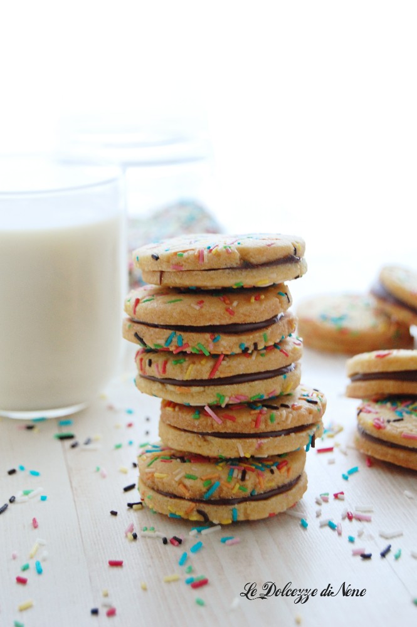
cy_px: 314
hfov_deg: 16.5
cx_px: 208
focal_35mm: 82
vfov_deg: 24.6
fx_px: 1436
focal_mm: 55
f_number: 5.6
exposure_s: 1/25
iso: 800
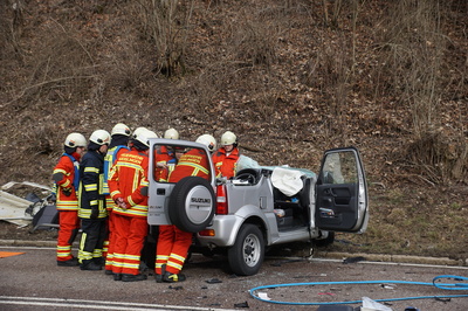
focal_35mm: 68
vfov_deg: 20.1
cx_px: 234
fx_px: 877
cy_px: 156
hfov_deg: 29.9
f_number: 5.6
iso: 100
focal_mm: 45
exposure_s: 1/250
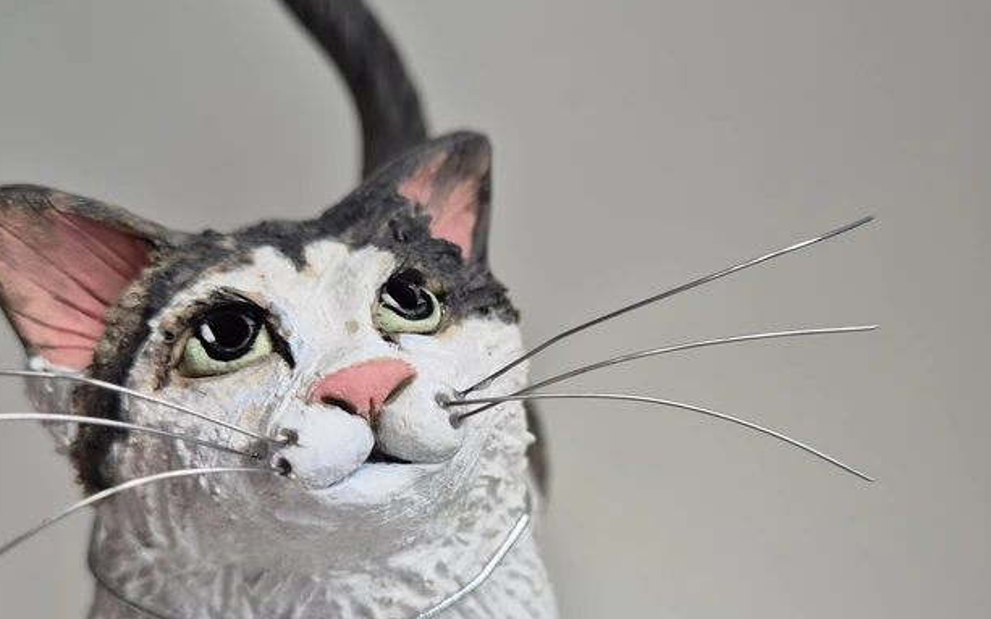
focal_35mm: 35
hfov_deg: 55.3
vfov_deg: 35.9
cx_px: 470
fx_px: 945
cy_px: 412
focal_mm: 5.4
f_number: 1.8
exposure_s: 1/100
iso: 40
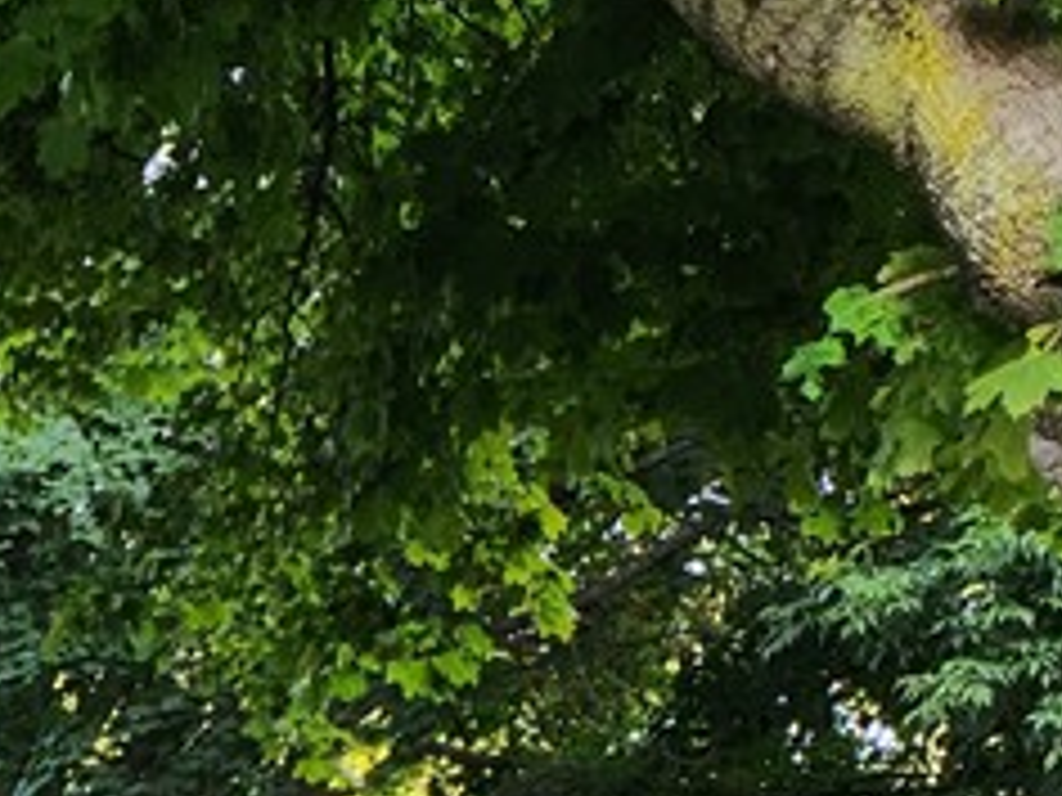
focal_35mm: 104
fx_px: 3191
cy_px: 1623
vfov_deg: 12.4
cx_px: -1152
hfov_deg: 14.9
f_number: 1.8
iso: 80
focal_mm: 5
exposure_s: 1/180
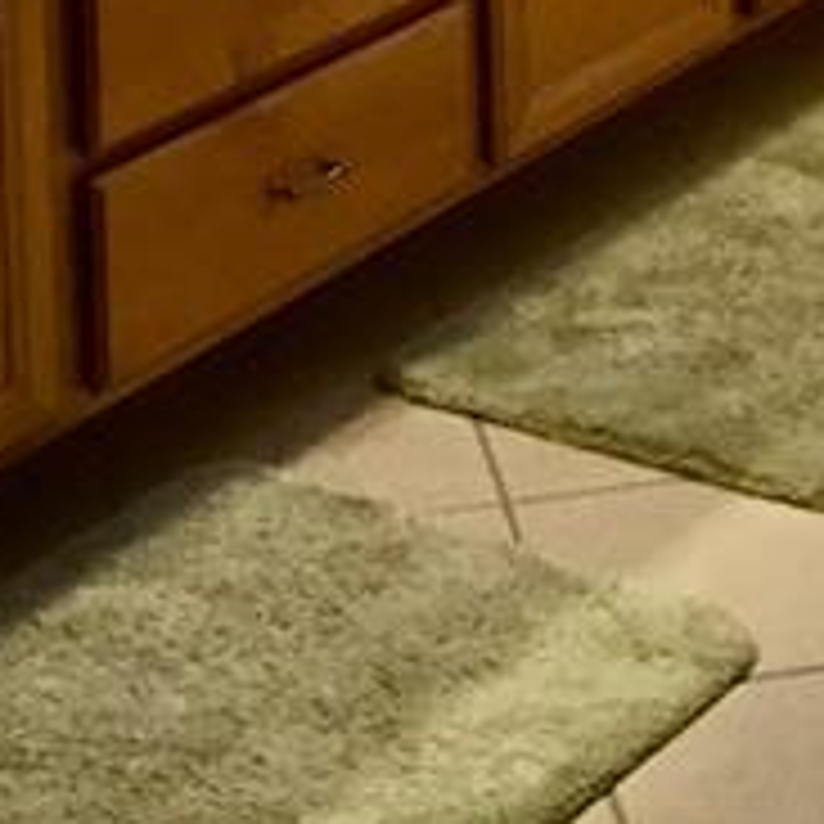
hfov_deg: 15.1
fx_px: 3097
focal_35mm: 115
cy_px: -707
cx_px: 617
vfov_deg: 13.4
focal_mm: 3.3
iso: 40
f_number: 2.4
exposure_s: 1/30
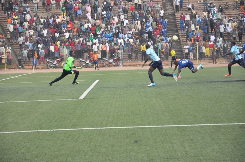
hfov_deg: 14.0
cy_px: 81
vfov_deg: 9.3
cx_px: 122
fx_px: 999
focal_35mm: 147
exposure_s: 1/2000
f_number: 5.6
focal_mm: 98
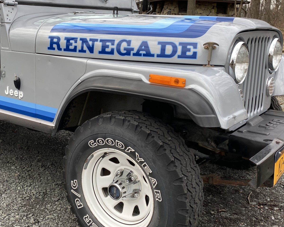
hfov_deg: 42.4
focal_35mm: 43
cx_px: 99
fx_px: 361
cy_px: 93
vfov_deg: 34.8
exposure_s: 1/560
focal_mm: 4.25
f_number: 1.8
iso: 32
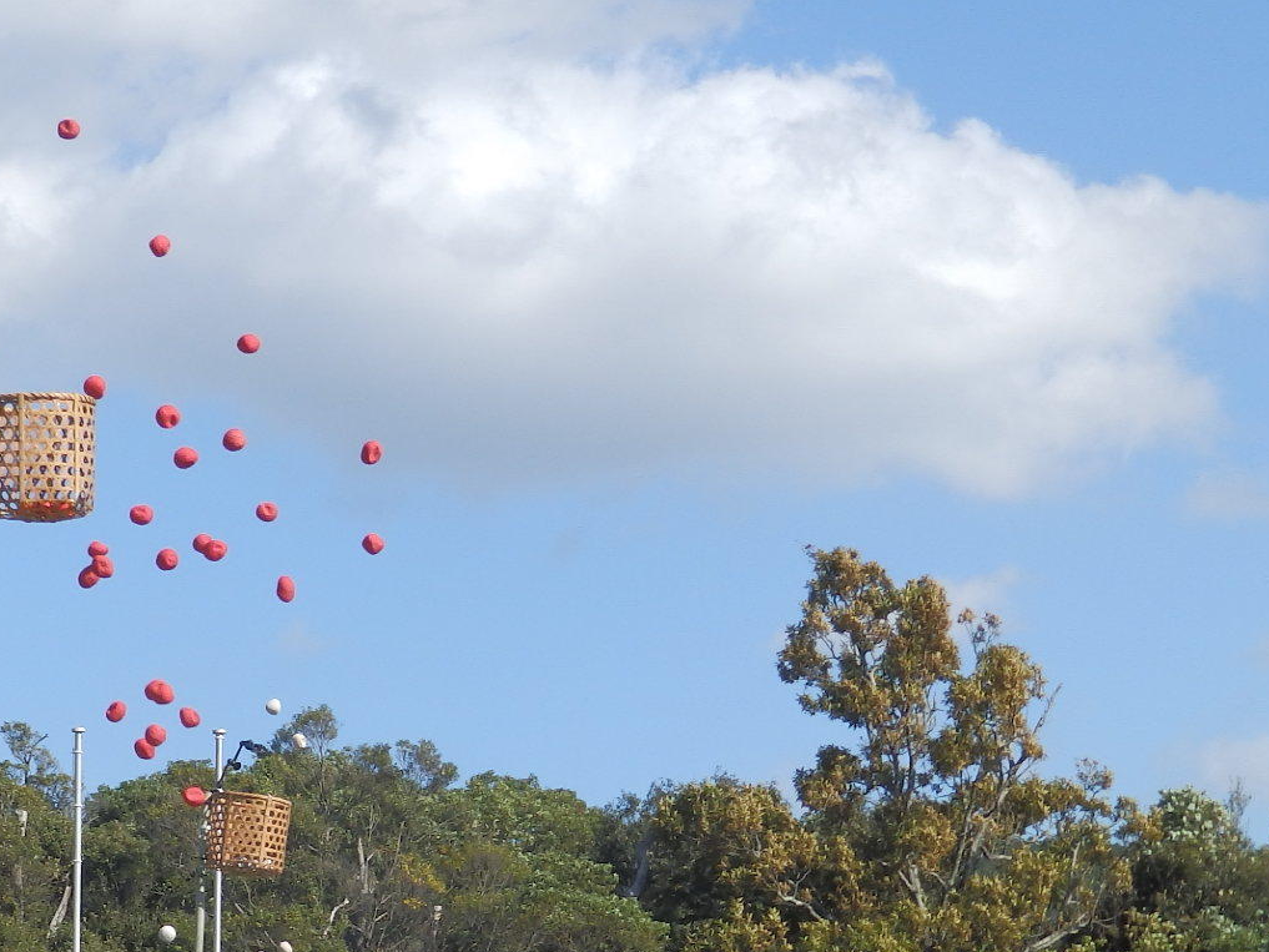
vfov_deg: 9.7
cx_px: 109
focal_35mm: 153
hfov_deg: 12.8
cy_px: 877
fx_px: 5610
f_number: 4.8
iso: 100
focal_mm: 13.6
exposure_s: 1/640
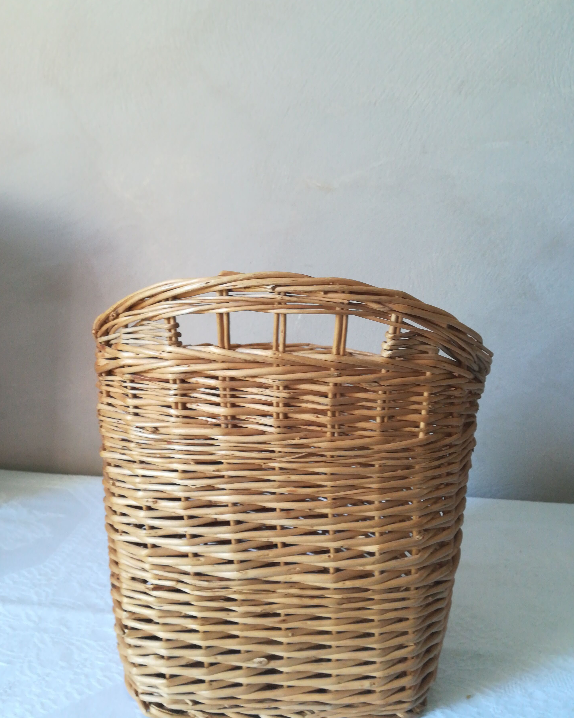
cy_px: 349
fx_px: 595
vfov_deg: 62.2
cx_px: 279
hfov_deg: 51.5
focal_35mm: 28
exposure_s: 1/33.3
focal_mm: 3.83
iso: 160
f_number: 2.2
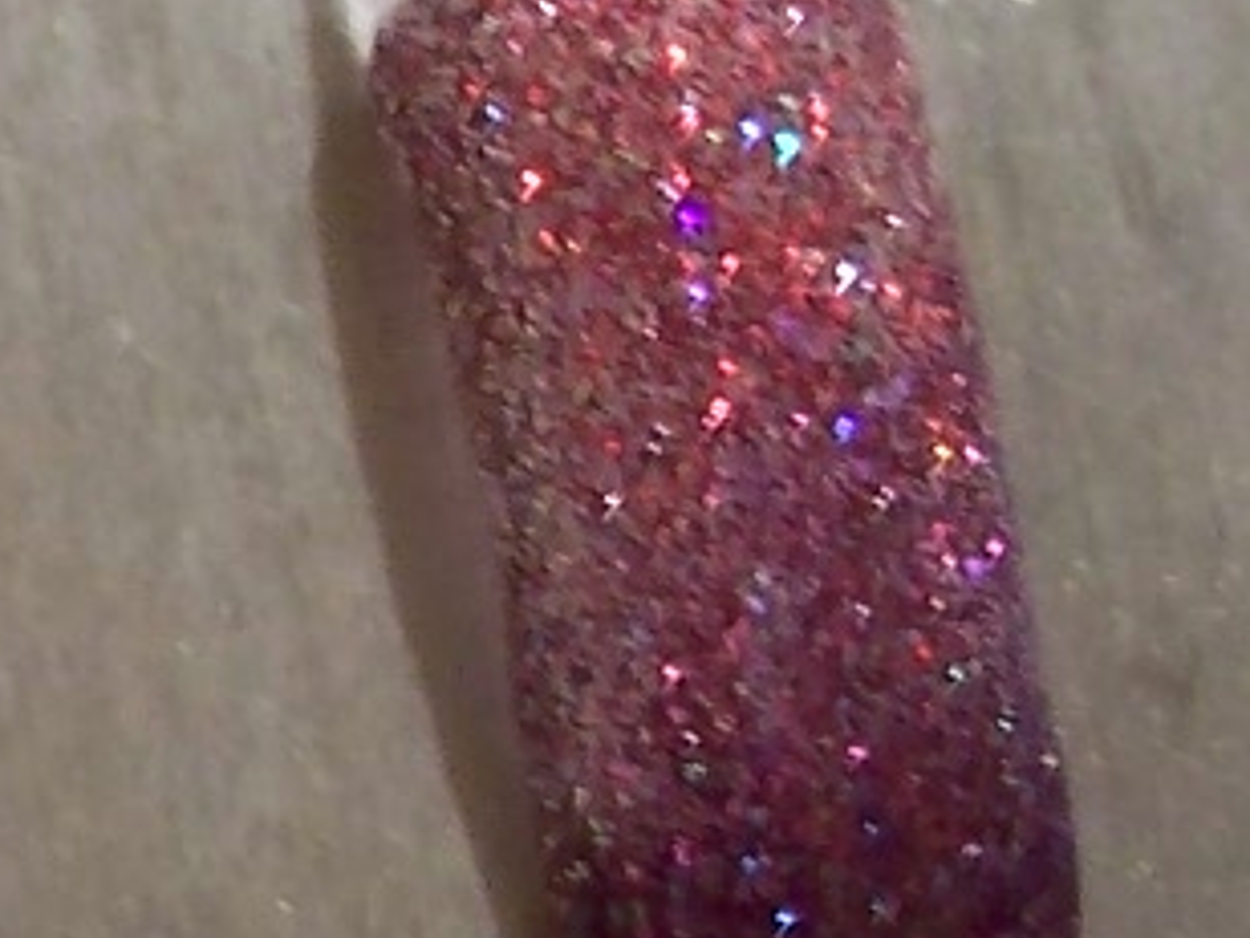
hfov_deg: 7.8
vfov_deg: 6.0
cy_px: 1543
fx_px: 8883
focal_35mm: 246
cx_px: -1019
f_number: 2.8
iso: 200
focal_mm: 7.8
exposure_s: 1/8
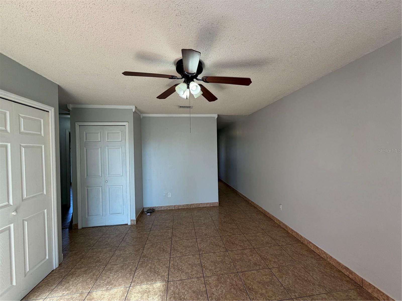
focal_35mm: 14
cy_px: 150
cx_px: 201
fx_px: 163
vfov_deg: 85.7
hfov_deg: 102.1
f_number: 2.2
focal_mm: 2.22
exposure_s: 1/120
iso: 100
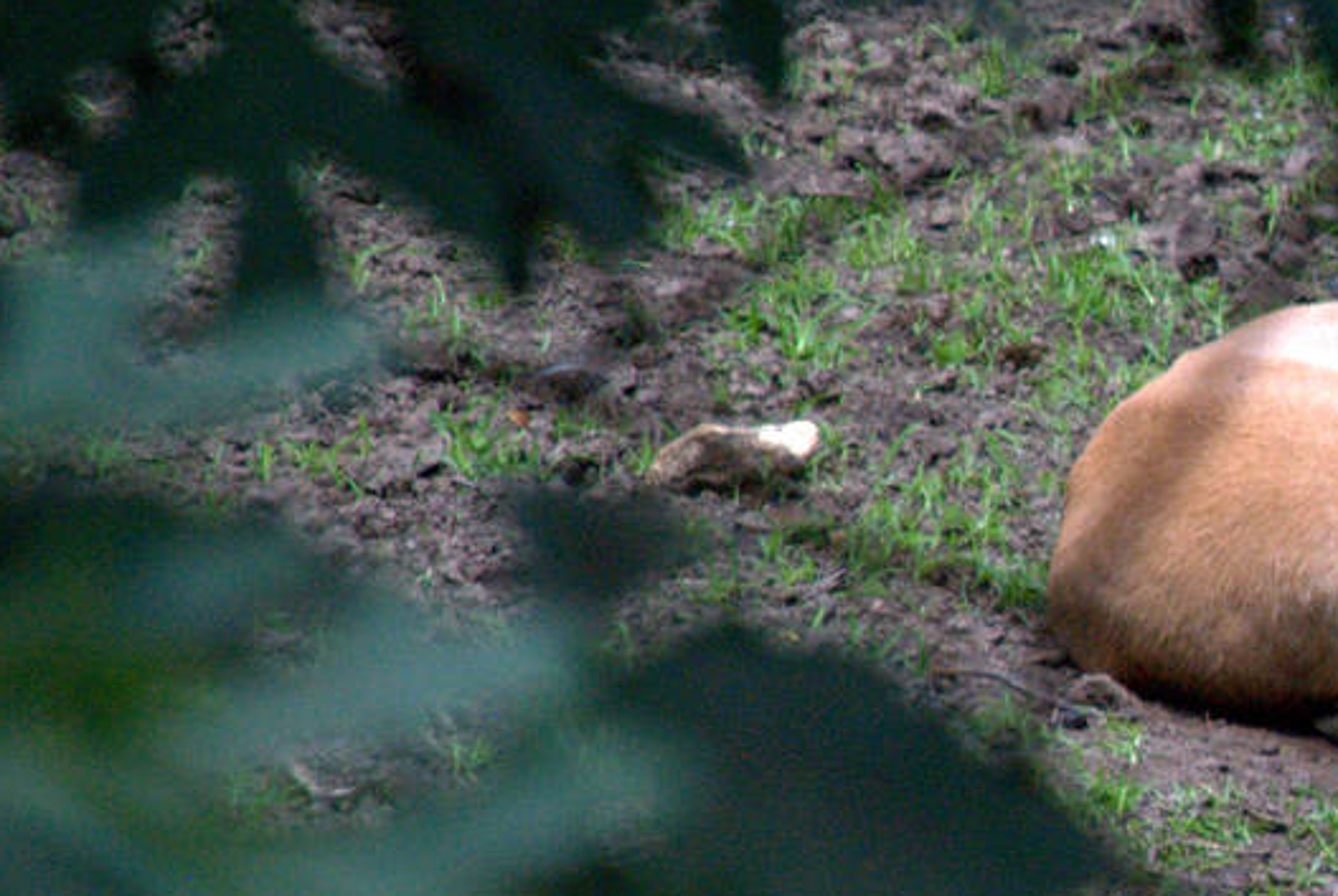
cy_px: 668
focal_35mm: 911
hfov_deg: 2.3
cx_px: 1899
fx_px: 33906
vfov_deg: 1.5
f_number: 6.3
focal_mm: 200
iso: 1600
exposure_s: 1/400
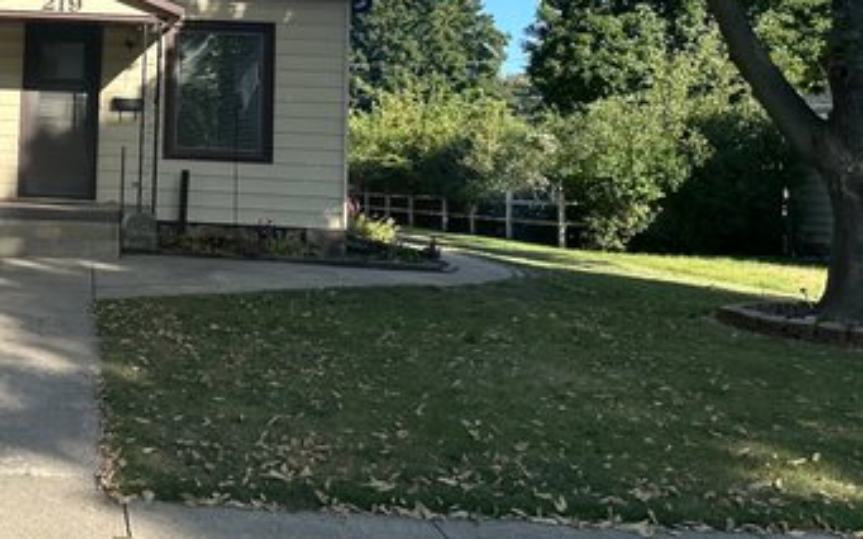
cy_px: 85
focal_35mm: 47
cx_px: 68
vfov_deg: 26.7
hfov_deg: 39.3
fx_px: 1105
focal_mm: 6.86
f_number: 1.78
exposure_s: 1/2591
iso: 80
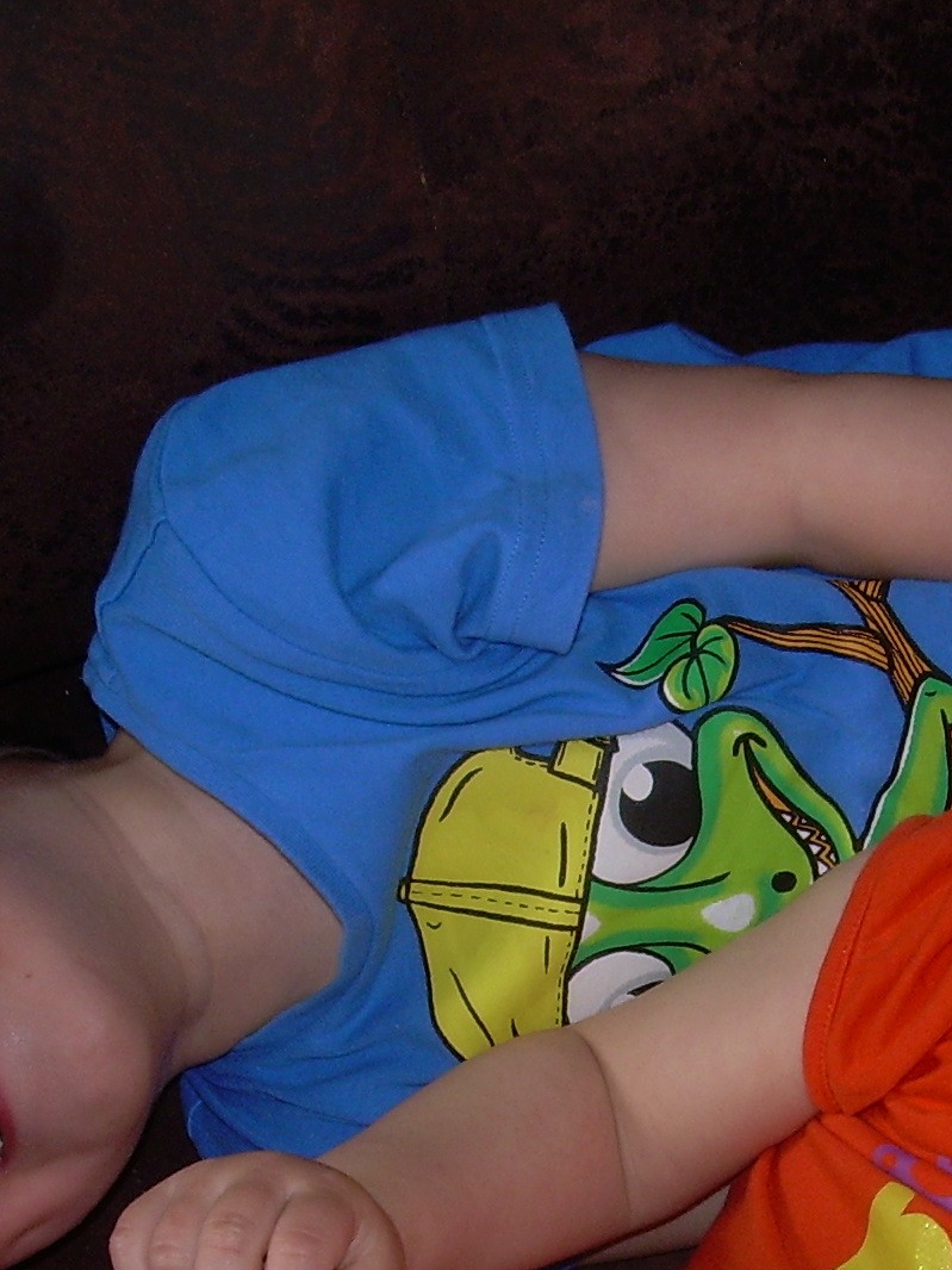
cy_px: 1004
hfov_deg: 18.1
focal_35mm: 81
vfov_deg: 23.8
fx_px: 2971
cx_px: 743
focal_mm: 6.3
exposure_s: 1/60
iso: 50
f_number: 2.8
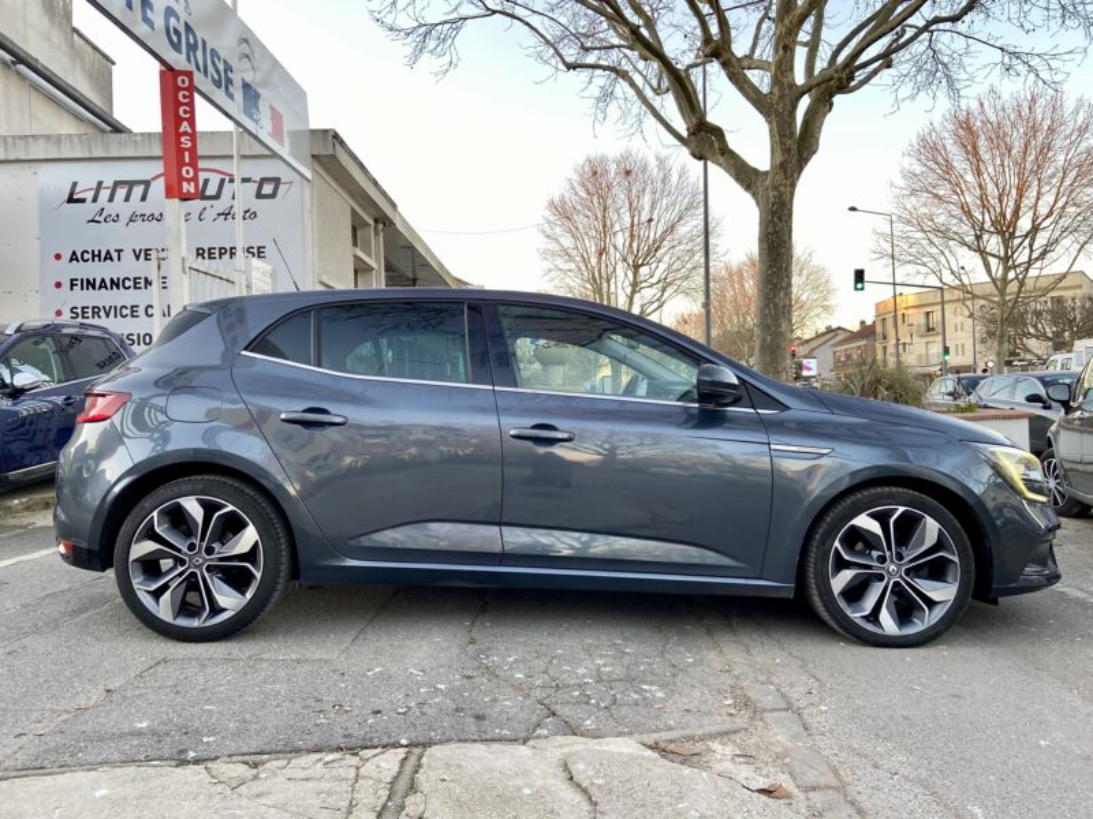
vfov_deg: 53.1
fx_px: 821
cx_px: 546
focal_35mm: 26
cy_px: 410
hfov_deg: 67.3
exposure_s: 1/101
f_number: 1.8
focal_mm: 4.25
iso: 125
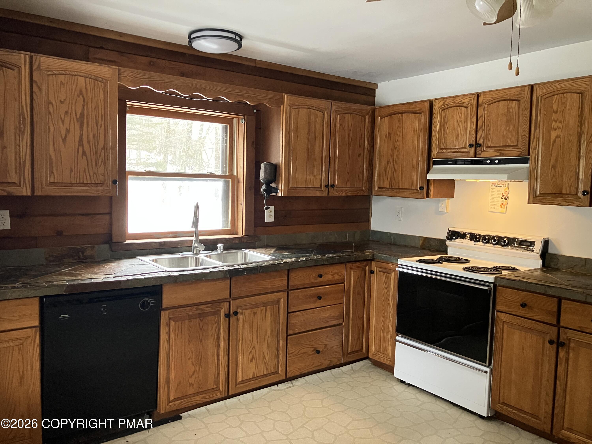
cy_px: 222
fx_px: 479
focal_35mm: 28
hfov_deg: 63.4
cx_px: 296
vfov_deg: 49.7
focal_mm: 3.99
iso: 320
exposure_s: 1/60
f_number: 1.8
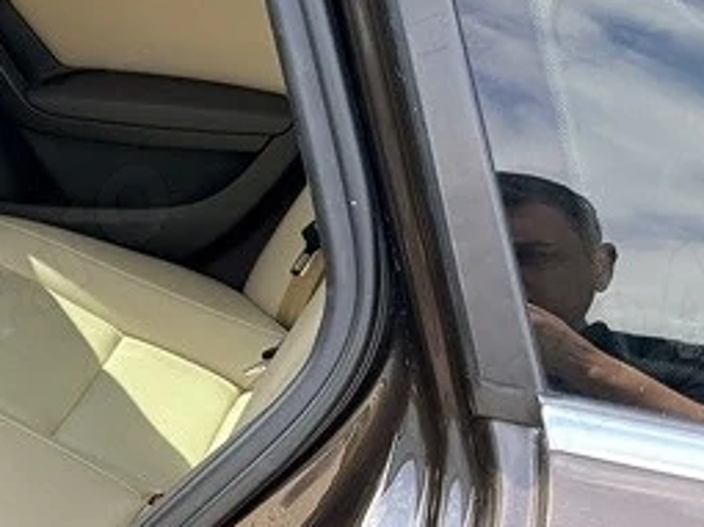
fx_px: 1911
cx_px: -657
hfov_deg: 16.5
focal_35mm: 94
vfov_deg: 15.6
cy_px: 403
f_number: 1.78
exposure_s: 1/805
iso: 100
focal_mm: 6.76
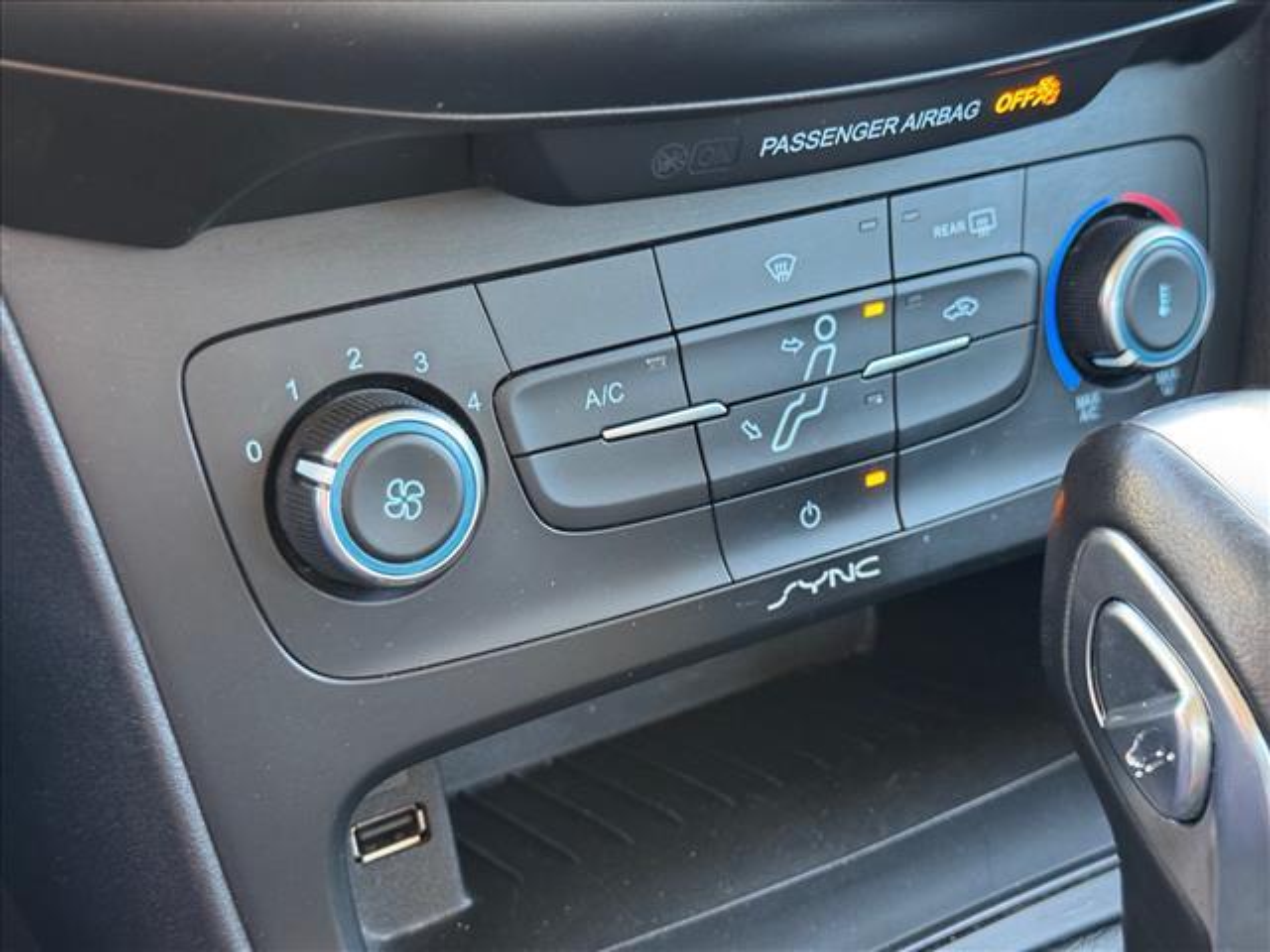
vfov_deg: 30.3
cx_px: 635
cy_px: 476
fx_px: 1761
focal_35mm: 48
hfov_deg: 39.7
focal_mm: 6.76
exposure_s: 1/50
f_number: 1.78
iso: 250
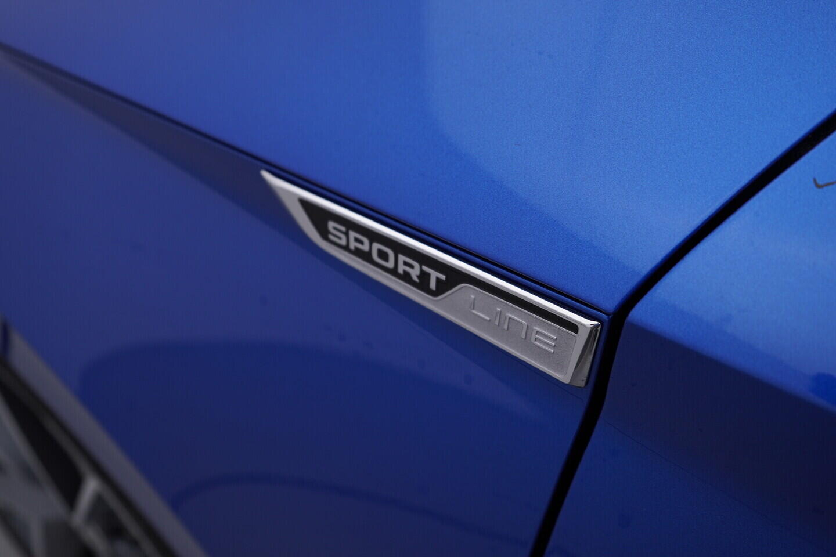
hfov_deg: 53.1
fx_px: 836
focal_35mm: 36
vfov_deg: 36.9
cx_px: 418
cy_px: 278
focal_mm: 24
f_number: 4.5
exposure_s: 1/100
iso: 125
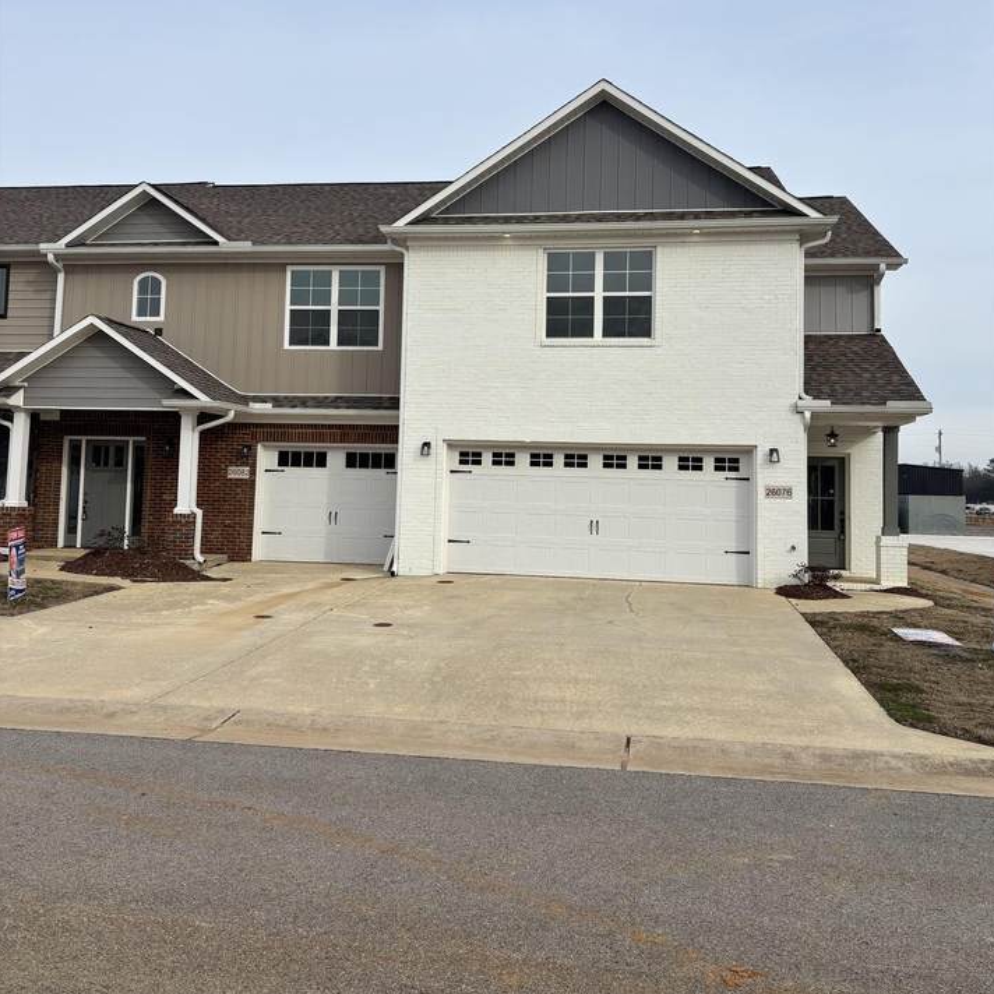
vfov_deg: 52.3
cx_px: 498
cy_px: 413
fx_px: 1007
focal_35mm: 31
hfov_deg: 52.5
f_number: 1.6
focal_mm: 5.96
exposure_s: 1/3311
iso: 50
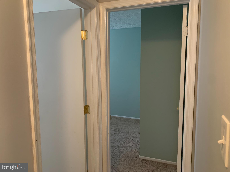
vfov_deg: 53.1
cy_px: 86
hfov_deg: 67.3
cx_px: 115
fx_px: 173
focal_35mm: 26
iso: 400
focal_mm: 4.25
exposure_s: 1/30
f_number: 1.8
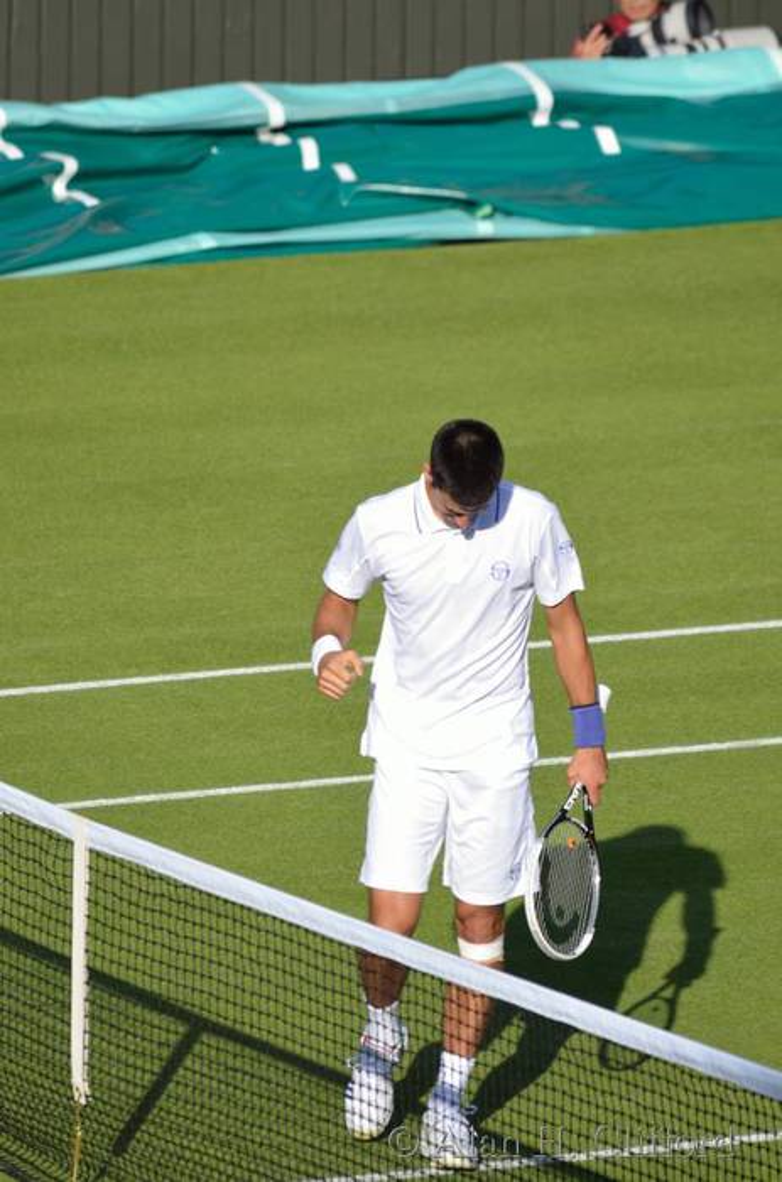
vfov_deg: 3.4
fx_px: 19656
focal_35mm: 600
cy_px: 591
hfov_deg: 2.3
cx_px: 391
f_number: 5.6
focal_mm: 400
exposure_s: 1/640
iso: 320
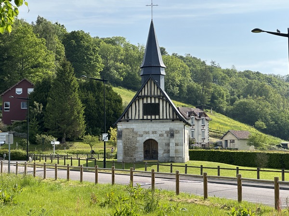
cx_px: 144
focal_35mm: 77
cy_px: 108
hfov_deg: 25.3
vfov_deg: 19.1
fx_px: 643
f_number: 2.8
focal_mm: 9
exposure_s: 1/669
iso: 32
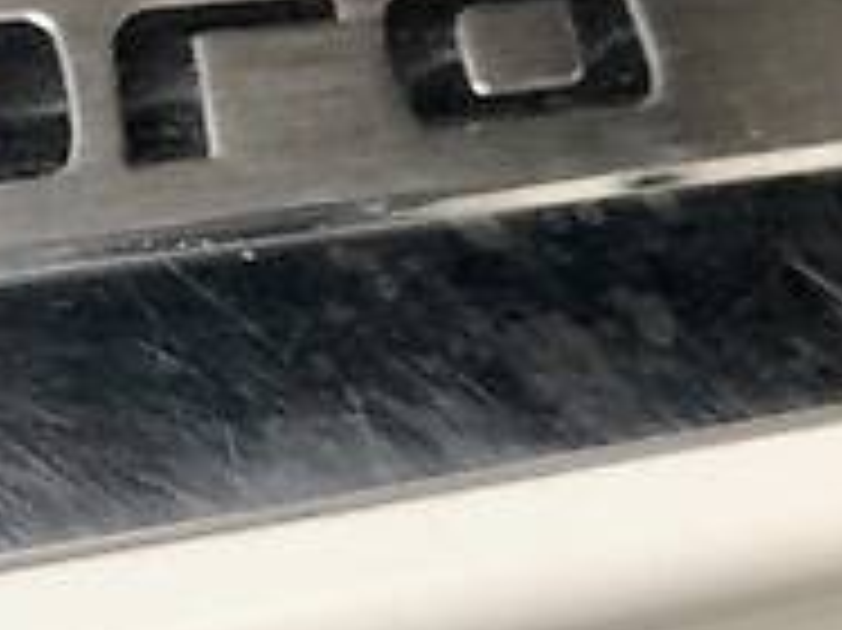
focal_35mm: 120
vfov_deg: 12.3
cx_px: -761
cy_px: 284
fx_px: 2917
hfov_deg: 14.2
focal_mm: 4
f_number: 1.8
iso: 32
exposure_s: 1/33
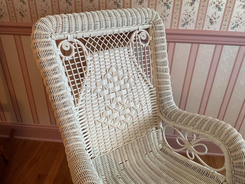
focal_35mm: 29
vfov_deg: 48.2
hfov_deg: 61.7
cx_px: 122
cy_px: 92
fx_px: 205
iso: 64
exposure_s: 1/60
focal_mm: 3
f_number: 1.8
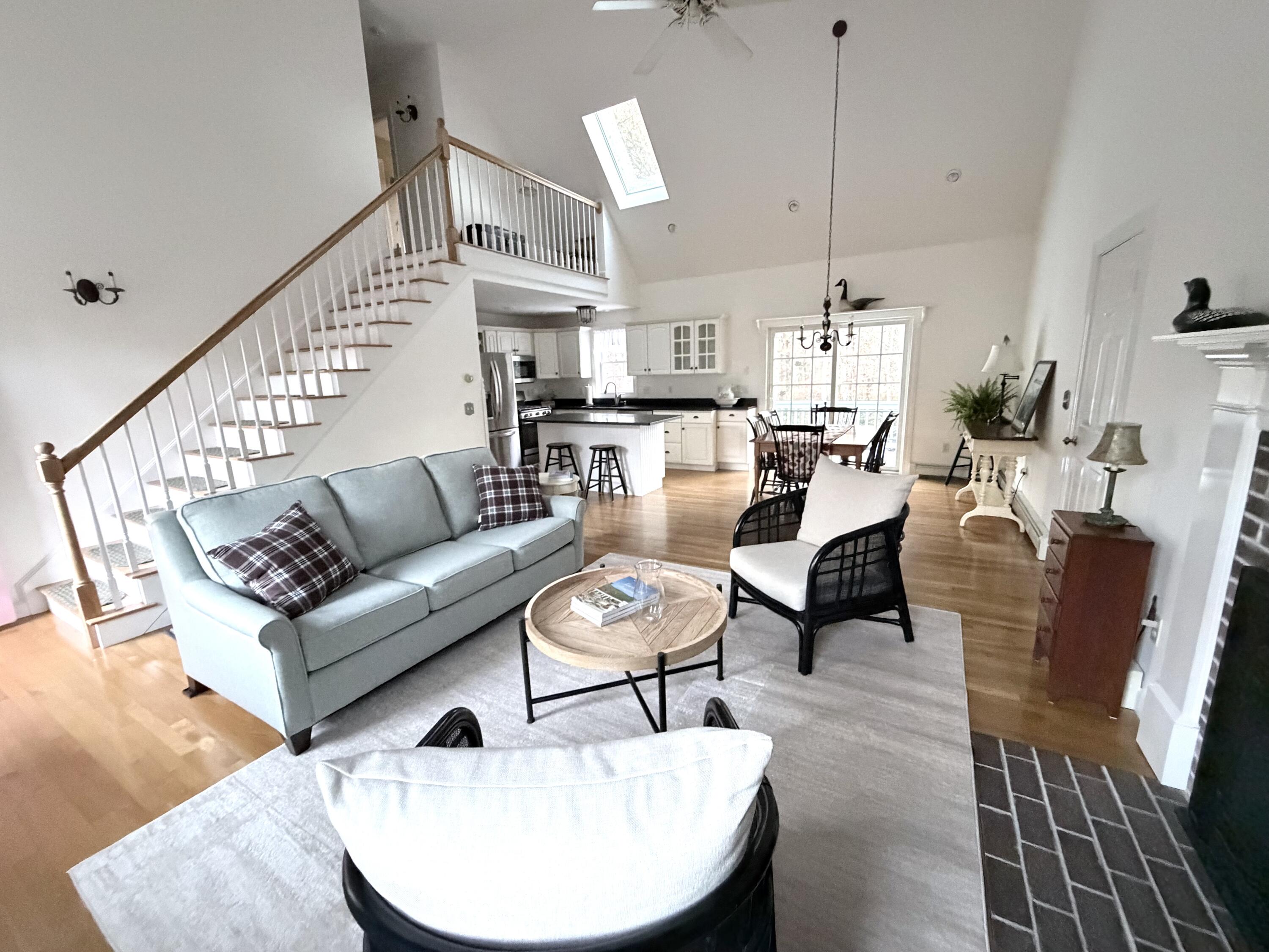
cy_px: 476
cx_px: 634
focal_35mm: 14
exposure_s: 1/60
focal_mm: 2.22
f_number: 2.2
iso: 1250
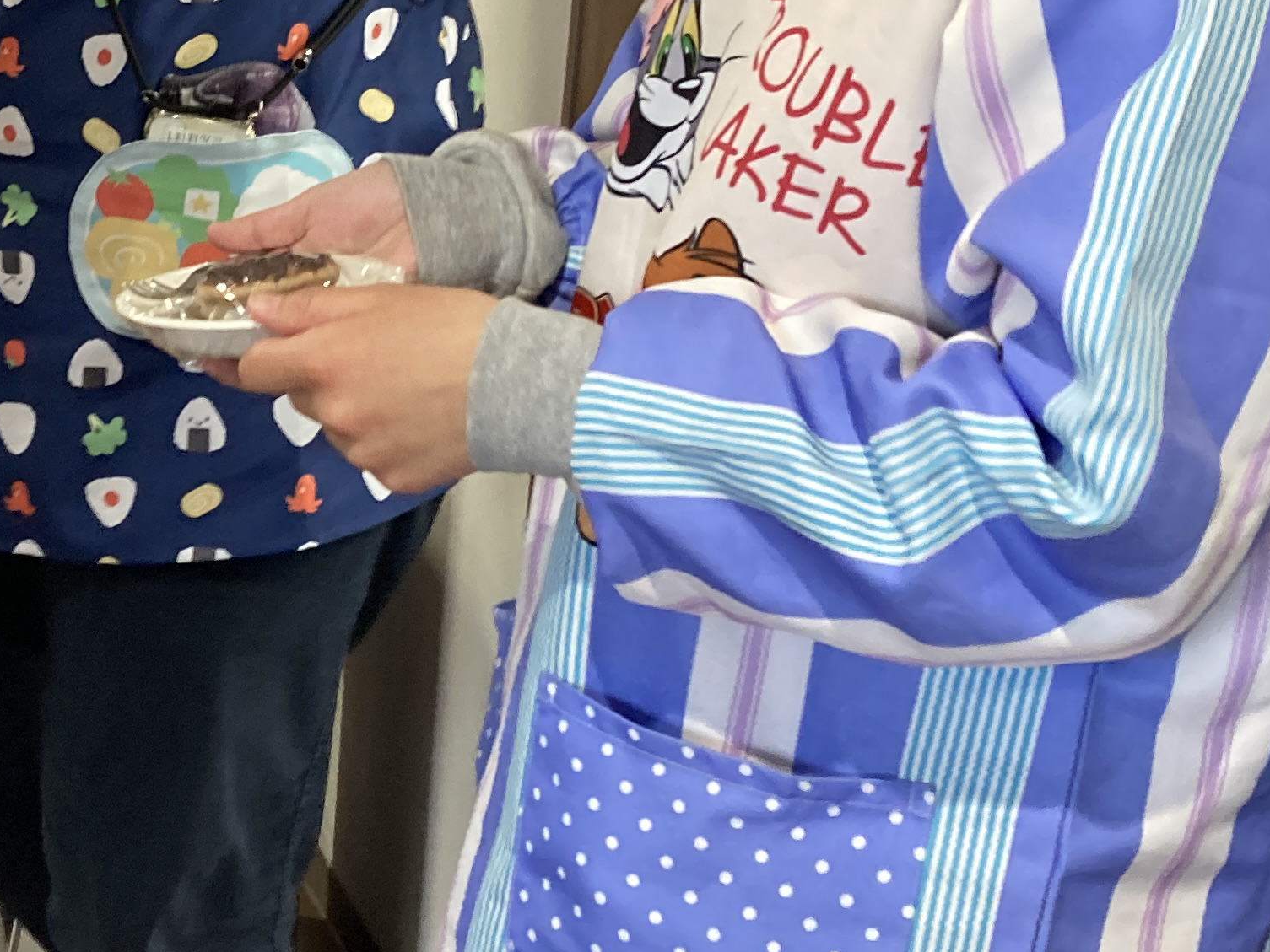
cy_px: 341
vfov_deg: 19.6
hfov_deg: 25.2
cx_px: 139
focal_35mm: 75
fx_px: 2752
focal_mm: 3.99
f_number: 1.8
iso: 160
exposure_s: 1/60
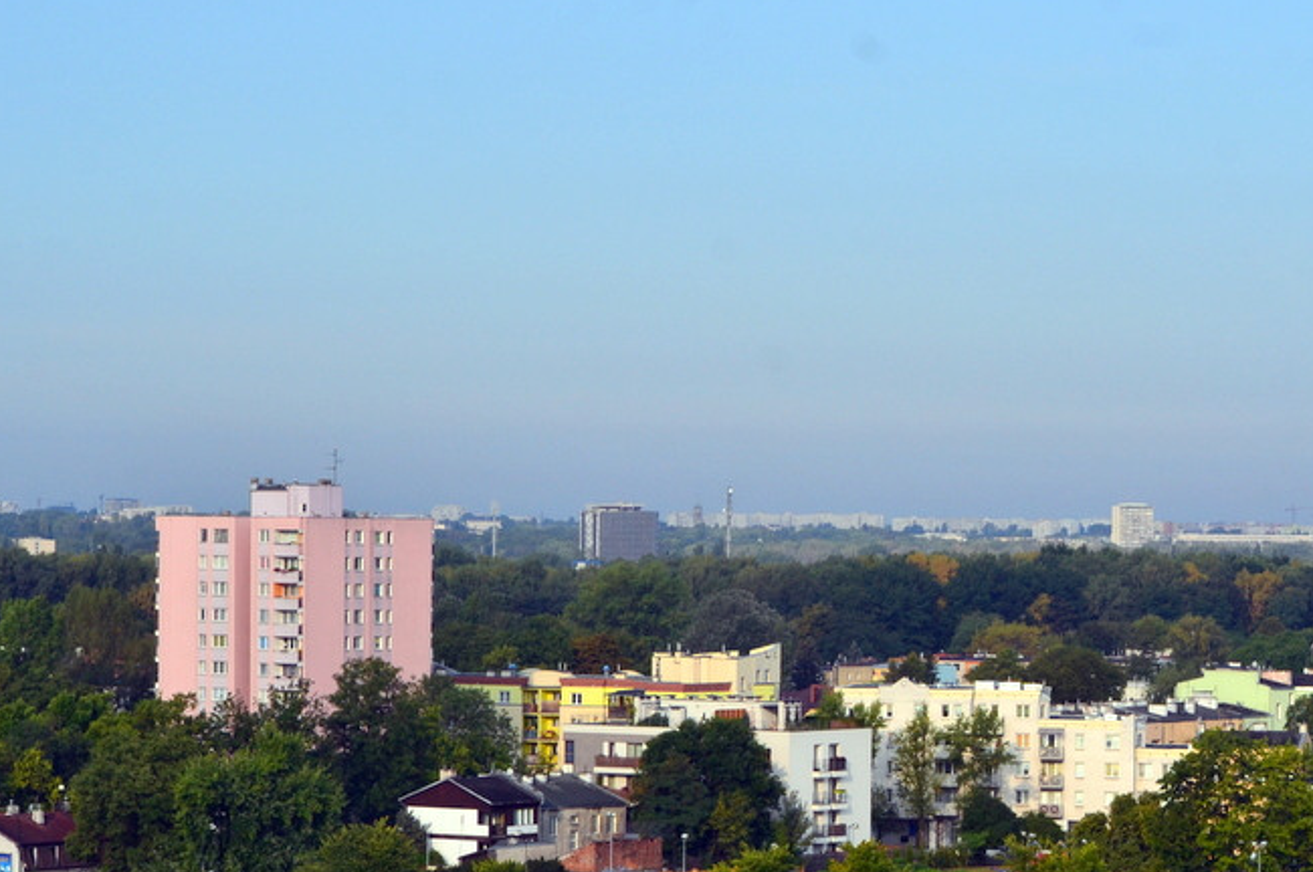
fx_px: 3702
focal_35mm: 102
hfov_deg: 20.1
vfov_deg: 13.4
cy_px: 527
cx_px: 622
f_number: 11
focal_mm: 55
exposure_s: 1/400
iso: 400
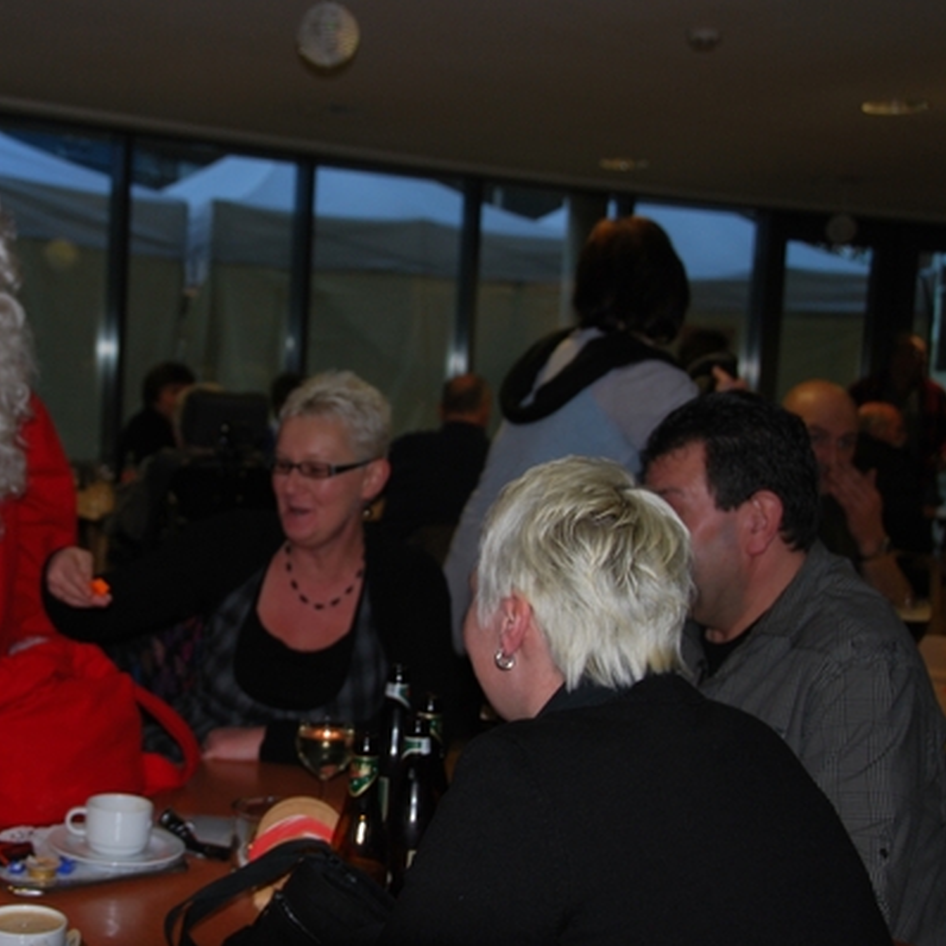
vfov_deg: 34.0
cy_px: 474
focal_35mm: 50
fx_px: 1546
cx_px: 250
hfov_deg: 33.4
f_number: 4
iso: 200
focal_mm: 26
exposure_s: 1/60
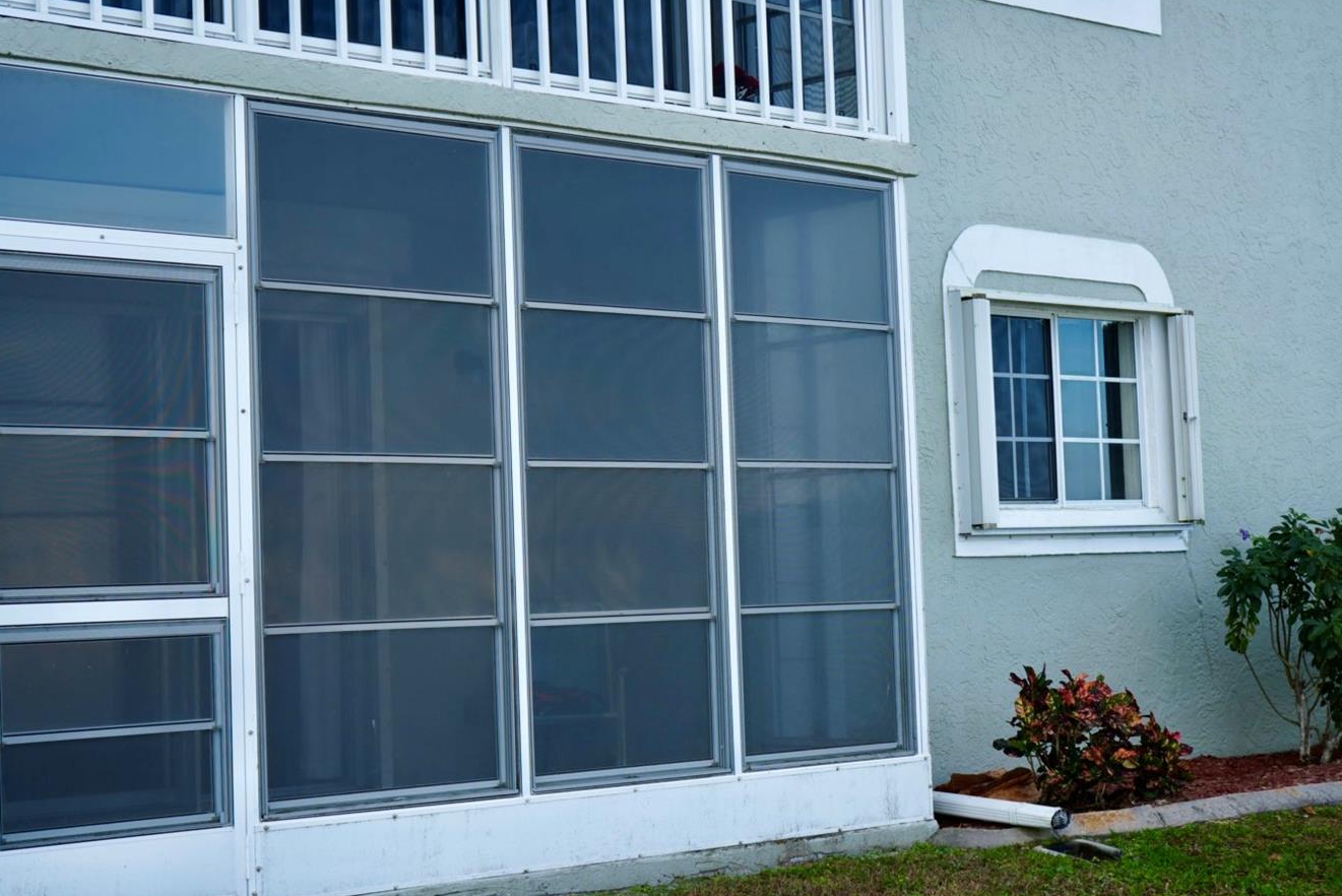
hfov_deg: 31.9
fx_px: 2349
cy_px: 473
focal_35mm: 63
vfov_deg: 21.6
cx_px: 708
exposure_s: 1/200
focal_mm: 52
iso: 100
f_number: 5.6
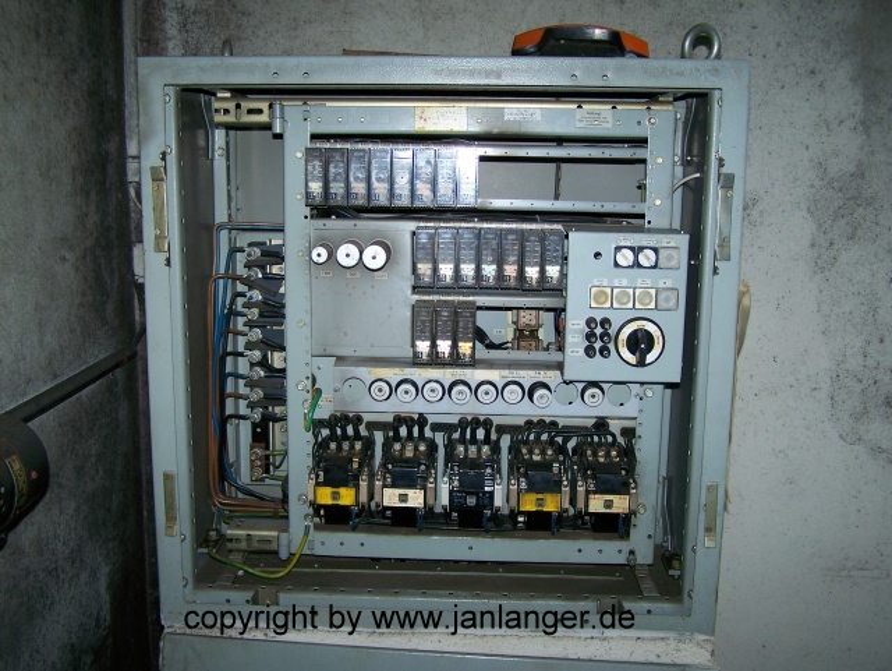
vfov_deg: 37.8
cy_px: 336
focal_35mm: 38
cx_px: 446
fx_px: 980
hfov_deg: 48.9
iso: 100
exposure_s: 1/60
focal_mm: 6.3
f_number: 2.8
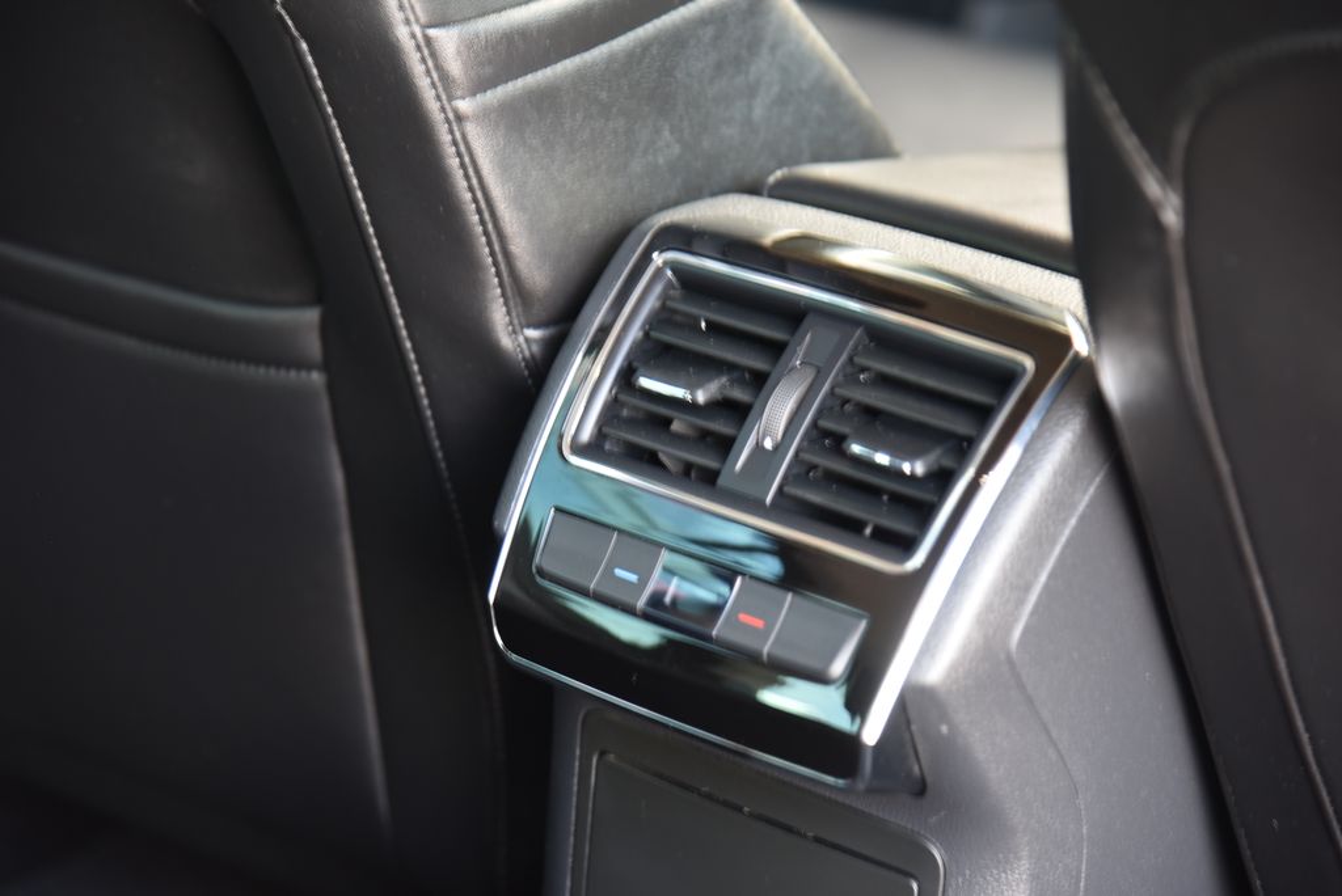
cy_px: 448
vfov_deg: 11.4
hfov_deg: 17.1
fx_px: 4476
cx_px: 671
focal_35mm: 120
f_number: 4
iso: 500
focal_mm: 120
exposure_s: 1/10
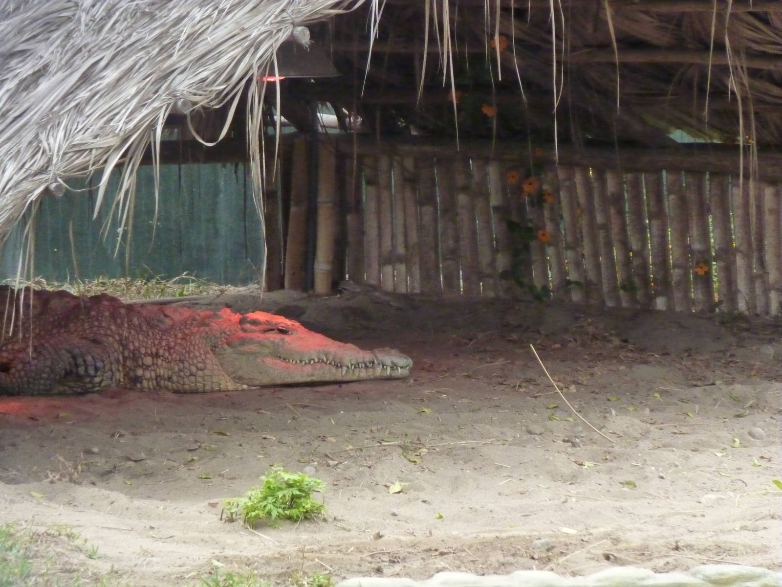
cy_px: 294
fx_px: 6777
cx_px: 391
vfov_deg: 5.0
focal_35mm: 300
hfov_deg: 6.6
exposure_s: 1/320
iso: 1250
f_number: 4.9
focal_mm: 49.2
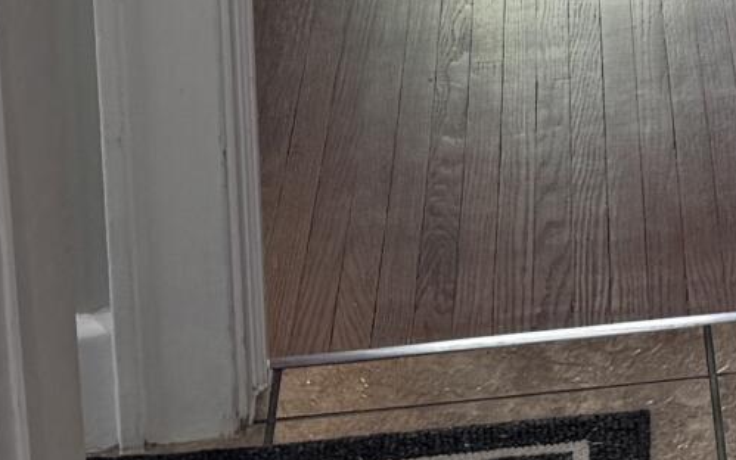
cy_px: -494
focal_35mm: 153
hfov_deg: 12.9
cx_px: 1153
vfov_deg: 8.1
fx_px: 3069
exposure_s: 1/120
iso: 80
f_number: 1.78
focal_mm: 6.76
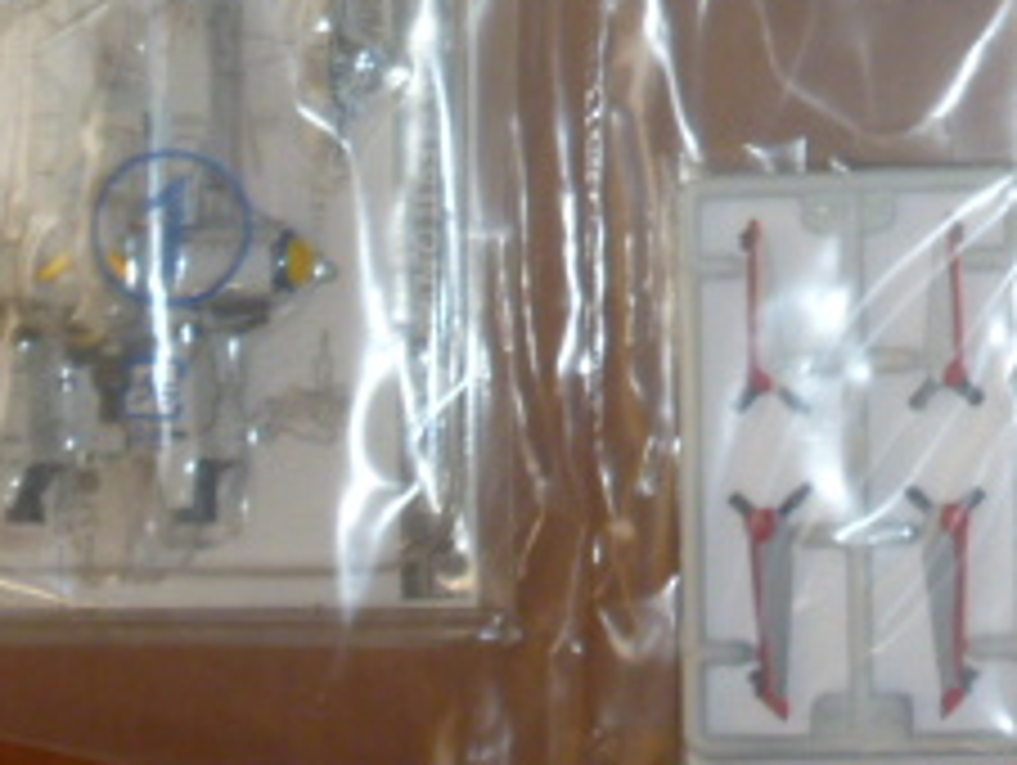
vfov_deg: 14.3
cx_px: 1008
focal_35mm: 99
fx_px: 2912
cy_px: -248
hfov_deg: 19.3
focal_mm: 6.3
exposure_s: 1/30
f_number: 3.5
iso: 200
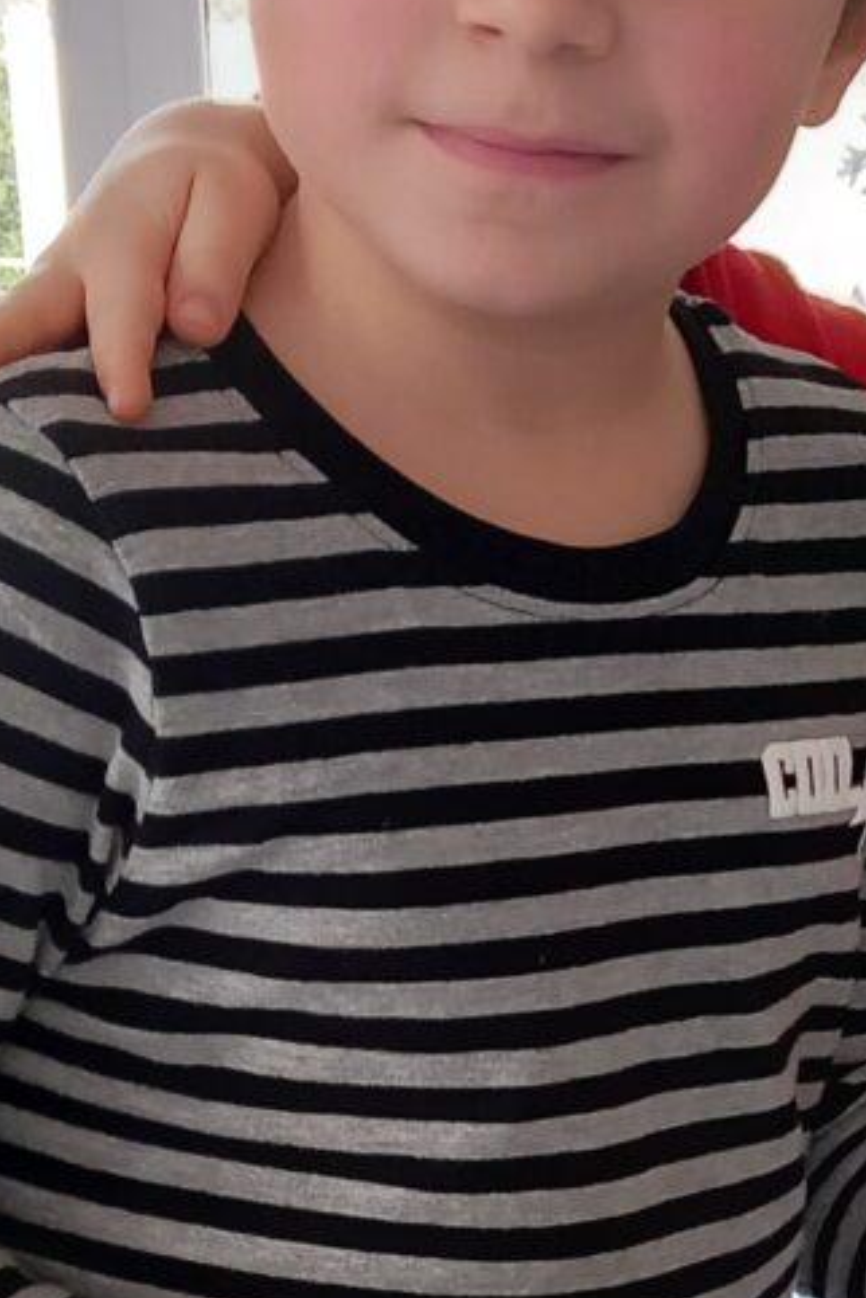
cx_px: 1199
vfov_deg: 21.2
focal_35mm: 93
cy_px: 1290
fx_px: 3355
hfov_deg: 14.0
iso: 100
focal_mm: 4
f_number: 1.8
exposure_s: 1/50
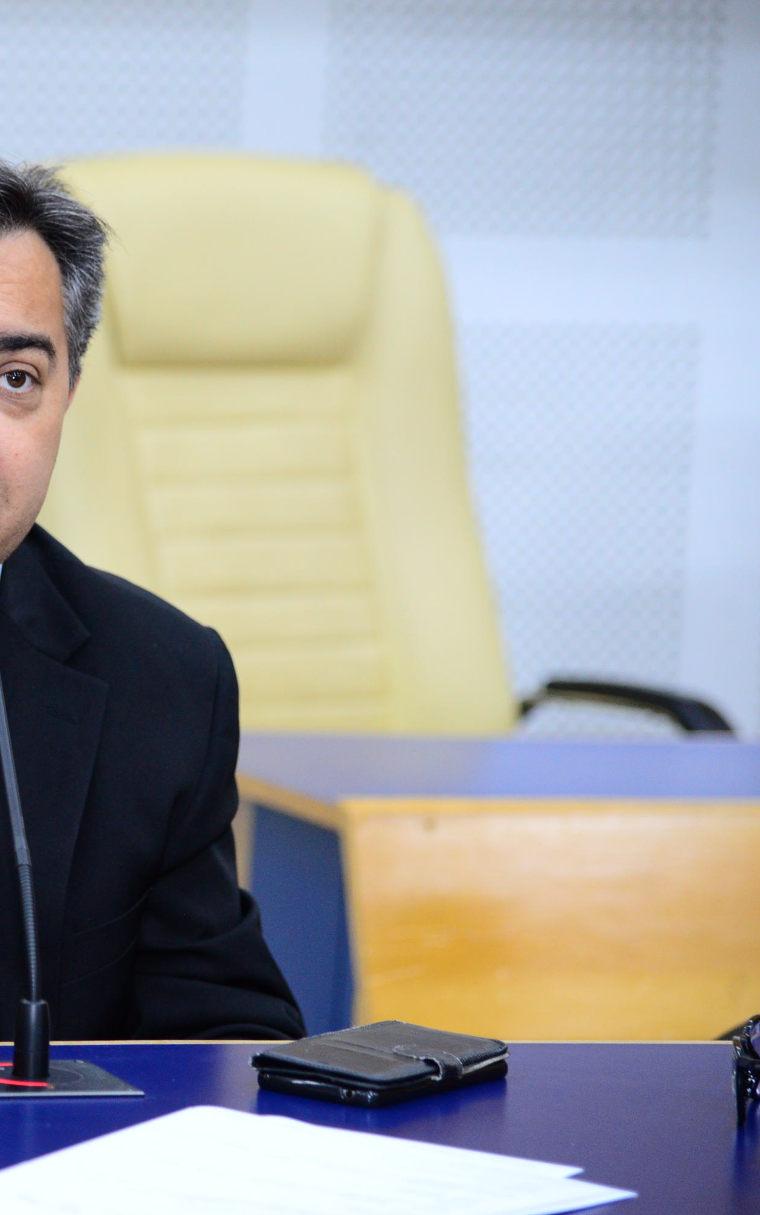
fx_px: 6098
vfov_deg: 11.4
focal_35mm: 184
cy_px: 609
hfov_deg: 7.1
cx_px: -80
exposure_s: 1/80
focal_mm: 120
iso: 2000
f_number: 4
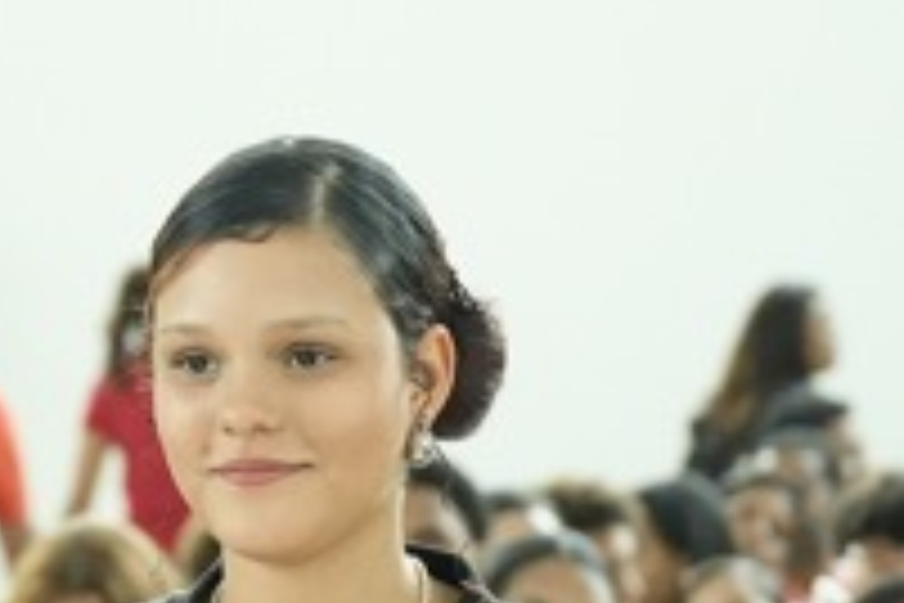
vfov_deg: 4.6
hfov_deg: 6.8
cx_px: -243
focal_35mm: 300
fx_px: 7540
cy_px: 439
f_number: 2.8
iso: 2500
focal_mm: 47.2
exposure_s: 1/125
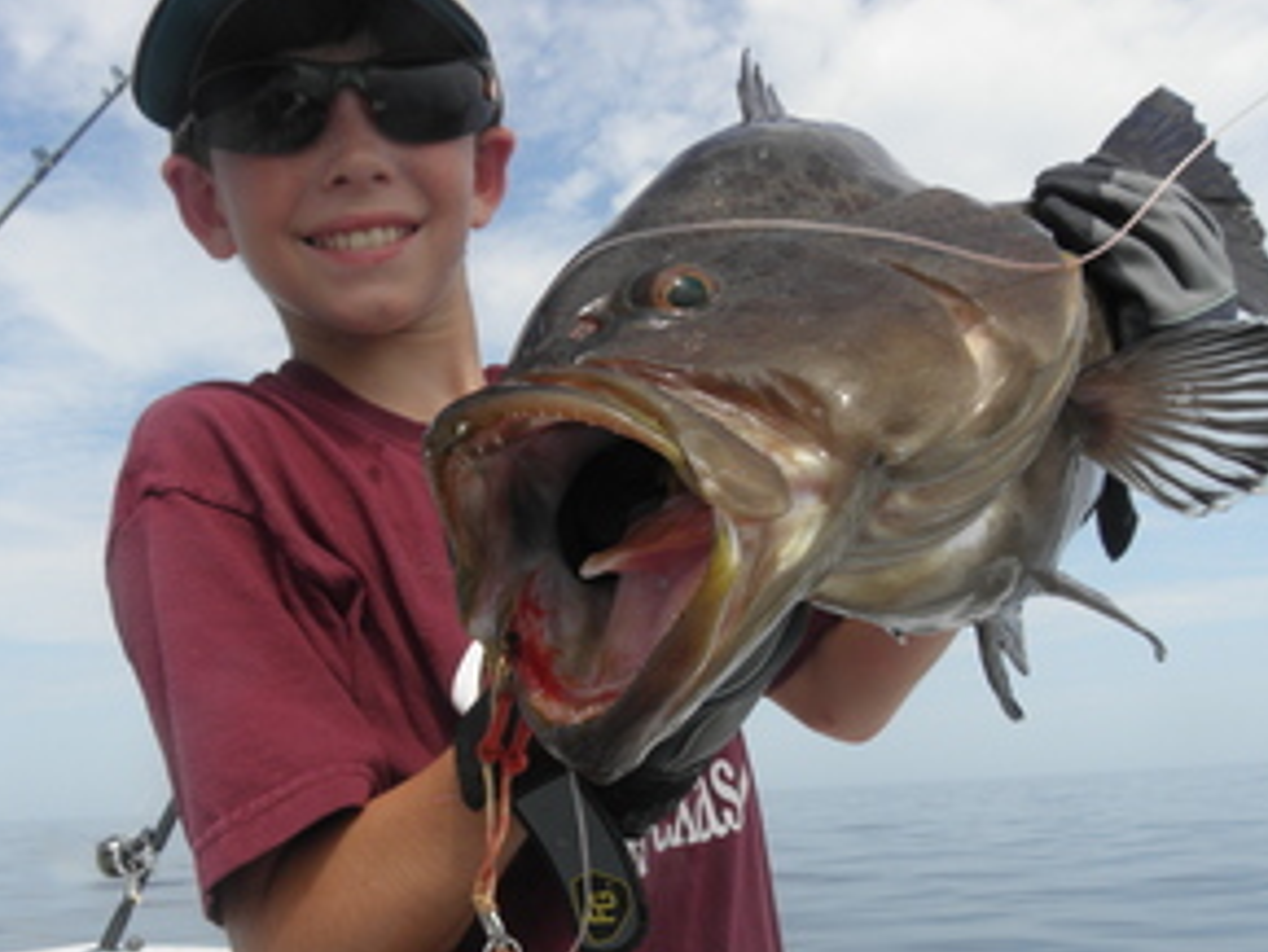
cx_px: 562
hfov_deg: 51.2
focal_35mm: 36
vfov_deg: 39.2
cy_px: 636
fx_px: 1319
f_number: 5.6
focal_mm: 4.6
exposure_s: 1/250
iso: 64
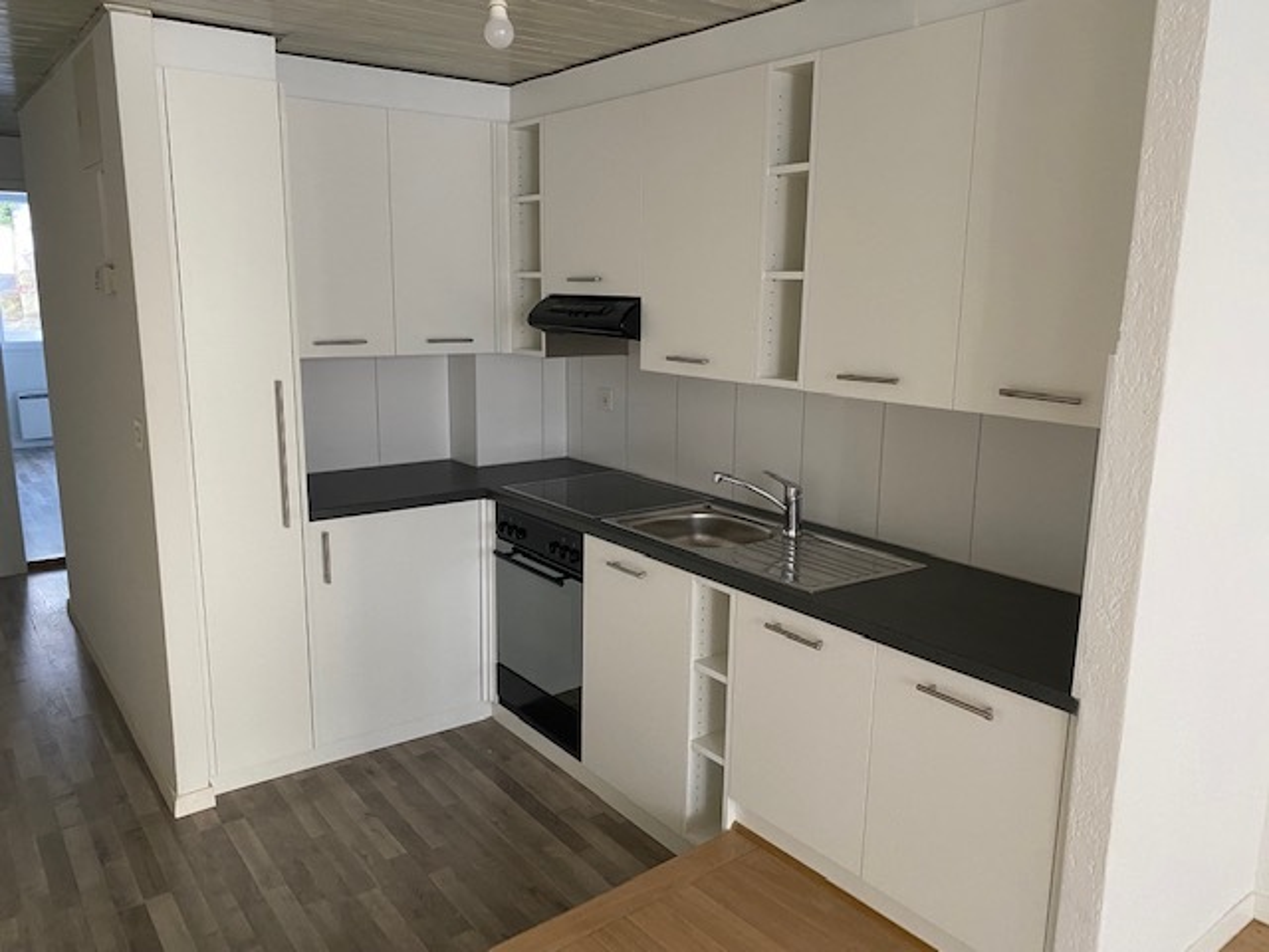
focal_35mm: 26
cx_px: 634
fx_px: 953
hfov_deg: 67.3
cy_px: 476
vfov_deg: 53.1
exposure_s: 1/60
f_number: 1.8
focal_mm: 4.25
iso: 250
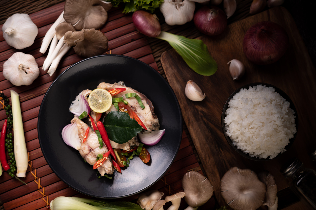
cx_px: 158
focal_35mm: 60
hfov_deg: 33.4
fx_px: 526
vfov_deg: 22.6
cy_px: 105
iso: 100
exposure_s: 1/100
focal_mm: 60
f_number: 6.3
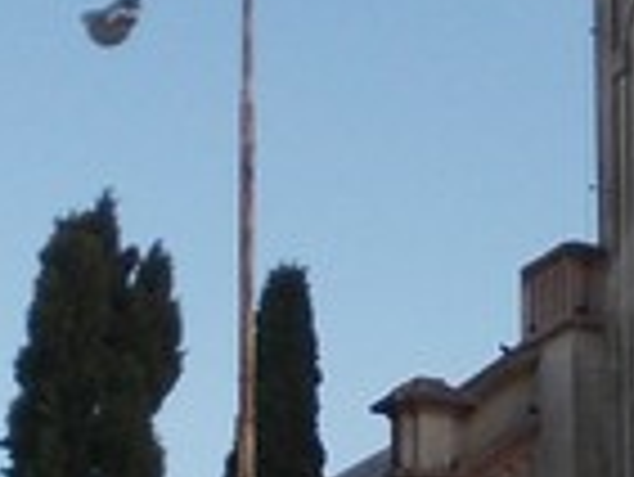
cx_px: 549
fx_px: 2786
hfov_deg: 12.9
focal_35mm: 152
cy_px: 446
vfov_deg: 9.7
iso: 80
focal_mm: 4
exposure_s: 1/320
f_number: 2.7
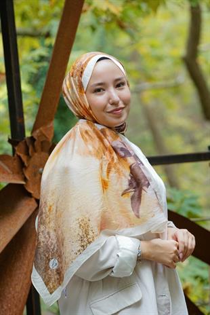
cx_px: 105
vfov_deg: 13.2
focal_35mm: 155
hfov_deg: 8.9
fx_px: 1354
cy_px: 158
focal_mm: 155
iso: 640
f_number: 6.3
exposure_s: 1/100
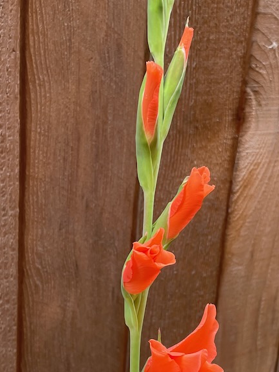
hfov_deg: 25.2
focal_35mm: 58
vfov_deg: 33.2
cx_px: 154
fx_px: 624
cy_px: 207
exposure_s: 1/121
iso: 64
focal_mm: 4.2
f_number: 1.6
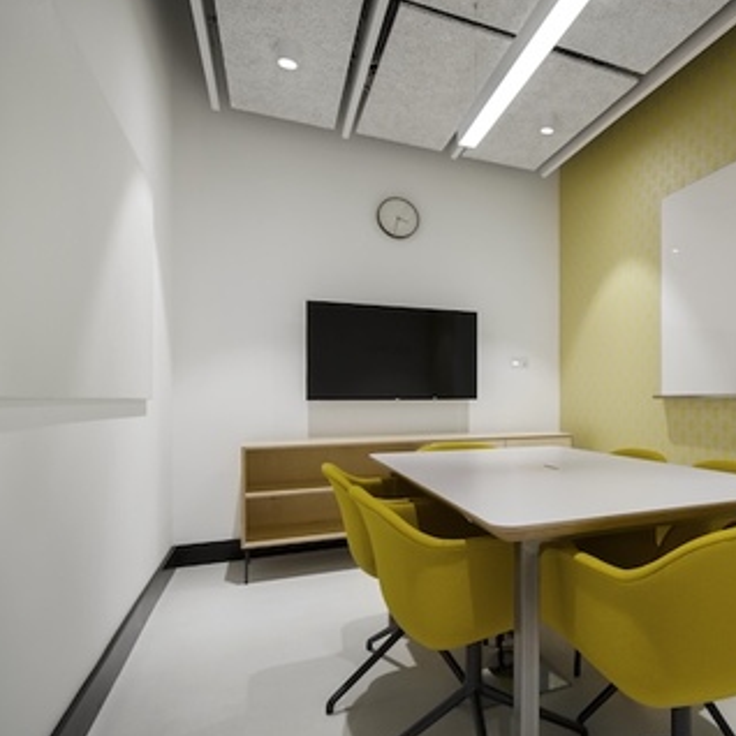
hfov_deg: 60.8
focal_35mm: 24
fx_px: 577
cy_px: 367
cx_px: 567
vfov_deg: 65.0
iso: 100
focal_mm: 12
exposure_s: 1/6
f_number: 8
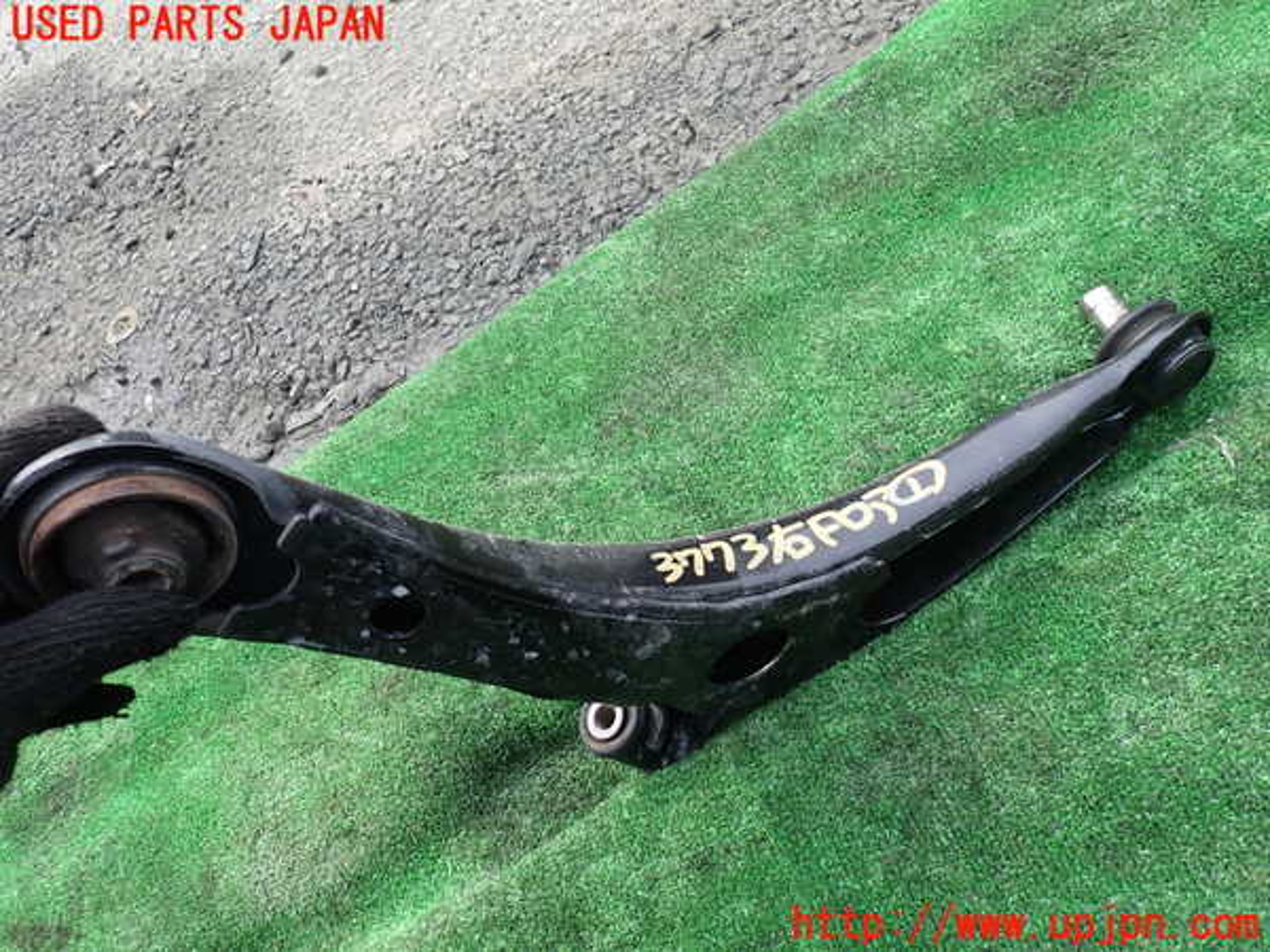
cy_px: 476
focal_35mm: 25
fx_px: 917
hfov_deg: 69.4
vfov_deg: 54.9
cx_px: 635
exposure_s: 1/250
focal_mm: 4.5
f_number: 2.8
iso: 100
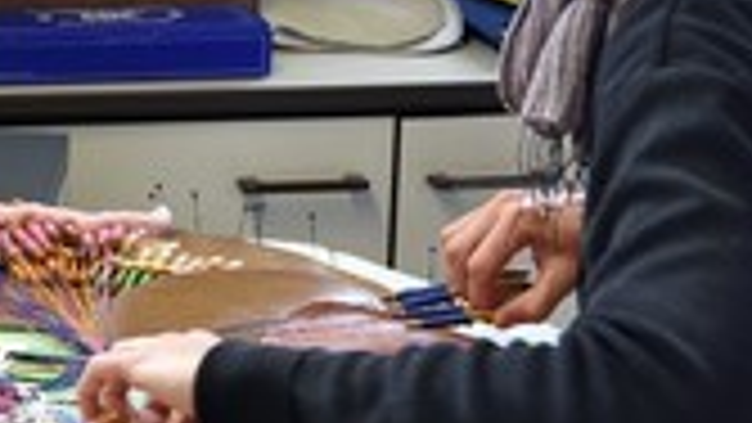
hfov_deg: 11.6
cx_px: 41
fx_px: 3670
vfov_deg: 6.6
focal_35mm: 184
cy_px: 140
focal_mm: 70
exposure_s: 1/50
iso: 800
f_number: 9
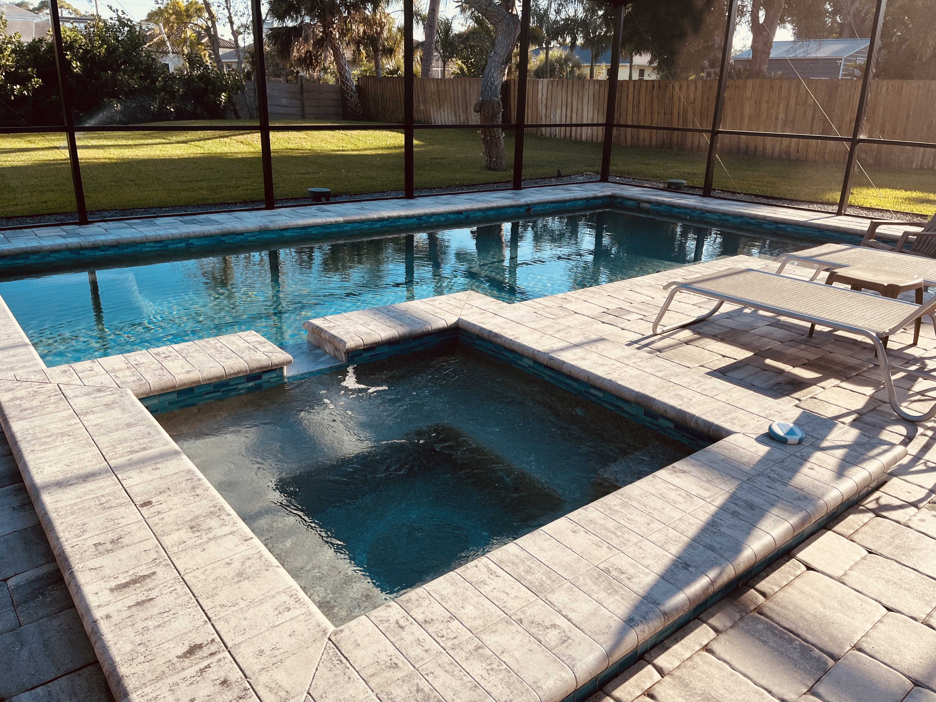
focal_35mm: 26
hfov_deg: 67.3
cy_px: 351
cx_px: 468
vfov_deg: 53.1
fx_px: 703
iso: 50
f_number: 1.6
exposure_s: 1/787
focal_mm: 5.1
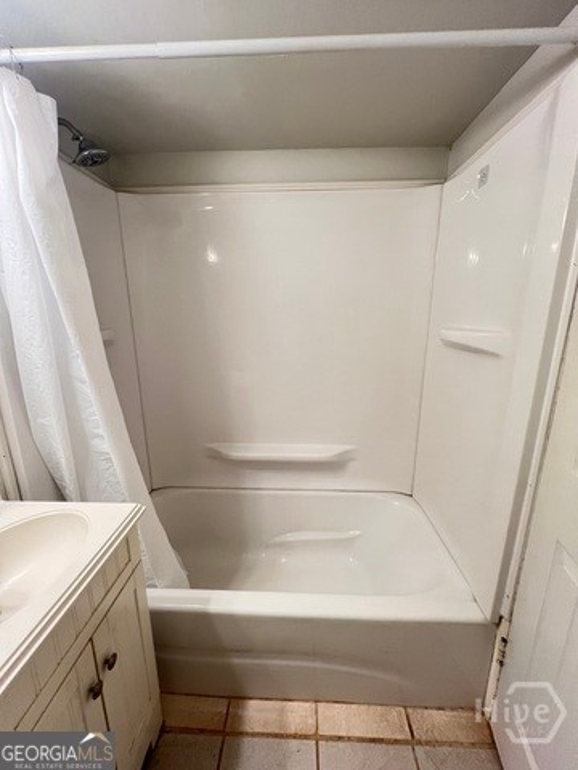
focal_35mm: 13
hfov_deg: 89.9
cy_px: 385
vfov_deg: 106.2
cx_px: 289
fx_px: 289
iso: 320
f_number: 1.8
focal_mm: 1.57
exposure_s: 1/60
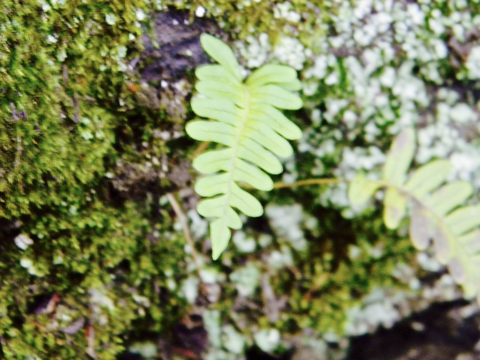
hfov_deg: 18.7
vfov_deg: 14.1
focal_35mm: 105
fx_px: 1456
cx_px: 240
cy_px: 180
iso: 400
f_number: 4.7
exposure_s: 1/6.1
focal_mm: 19
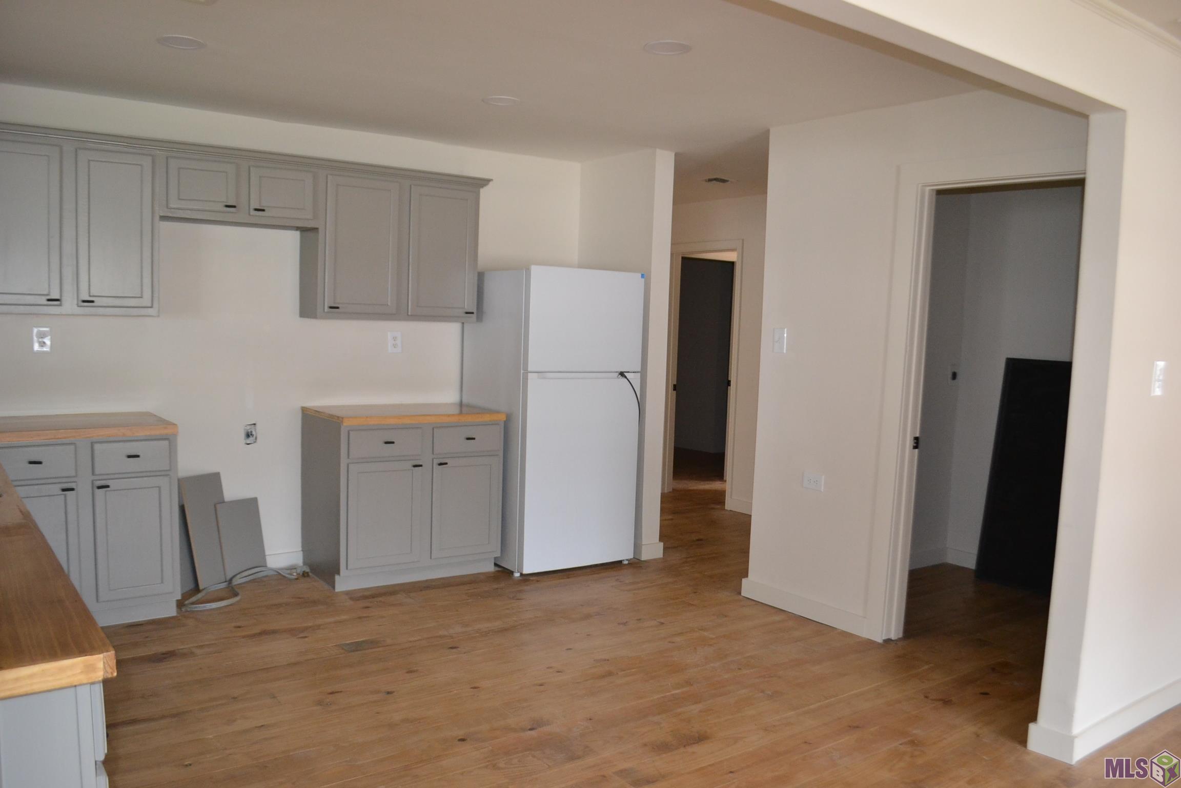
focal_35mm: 27
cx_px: 590
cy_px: 394
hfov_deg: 67.4
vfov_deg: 47.9
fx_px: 886
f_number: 3.5
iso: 1250
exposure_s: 1/60
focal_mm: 18
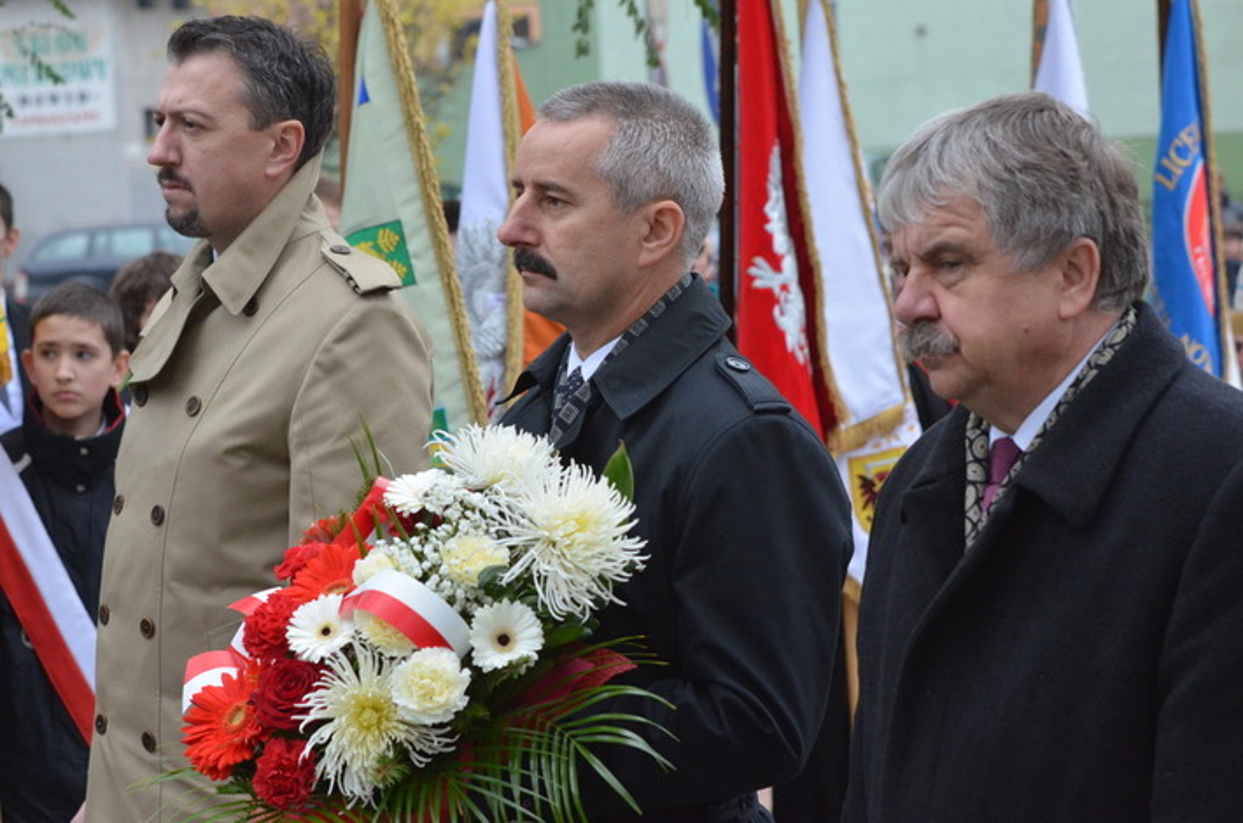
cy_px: 412
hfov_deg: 19.5
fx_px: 3617
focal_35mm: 105
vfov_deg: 13.0
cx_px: 622
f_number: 5.6
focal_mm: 70
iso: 1600
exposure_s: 1/400
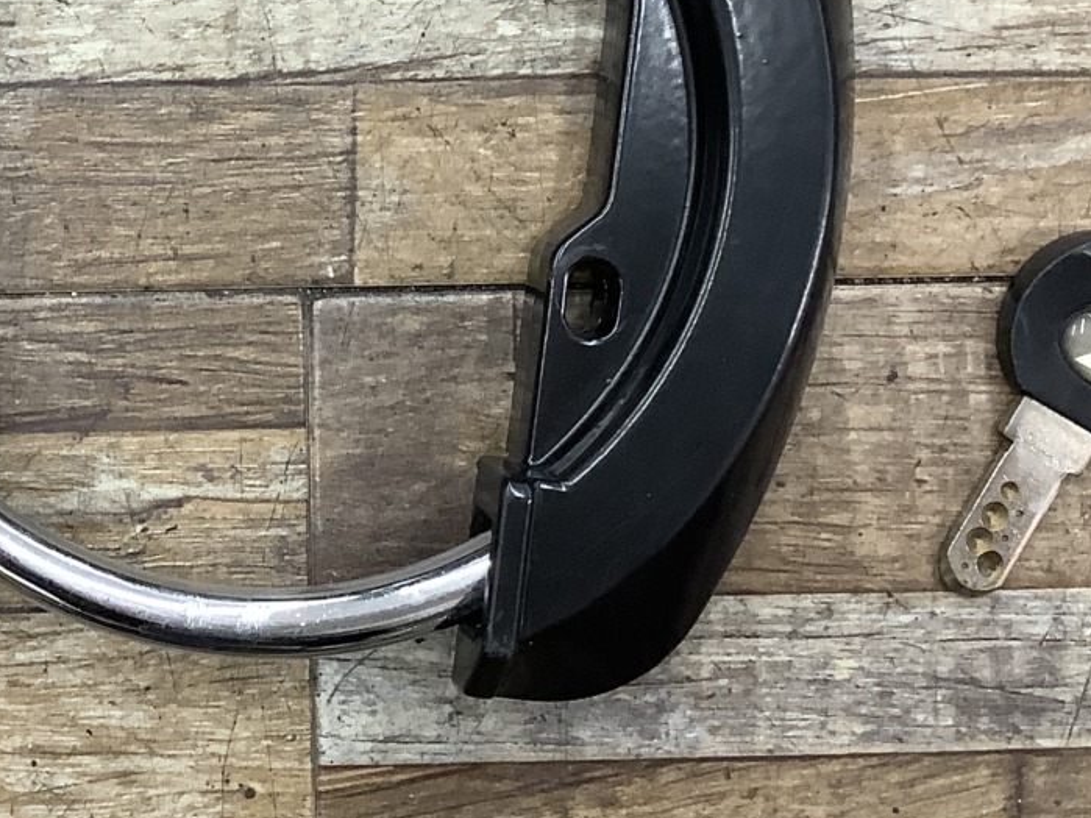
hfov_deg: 25.9
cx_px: 120
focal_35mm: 73
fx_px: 2300
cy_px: 69
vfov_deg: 19.8
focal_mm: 3.3
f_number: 2.4
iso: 125
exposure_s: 1/60
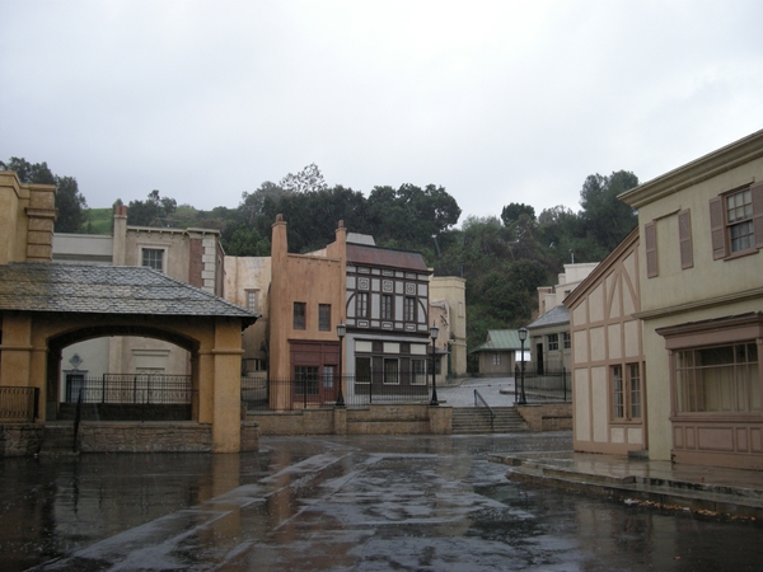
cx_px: 382
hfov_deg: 50.1
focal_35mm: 37
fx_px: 816
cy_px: 286
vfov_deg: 38.7
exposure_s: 1/250
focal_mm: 7.9
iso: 150
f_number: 2.8
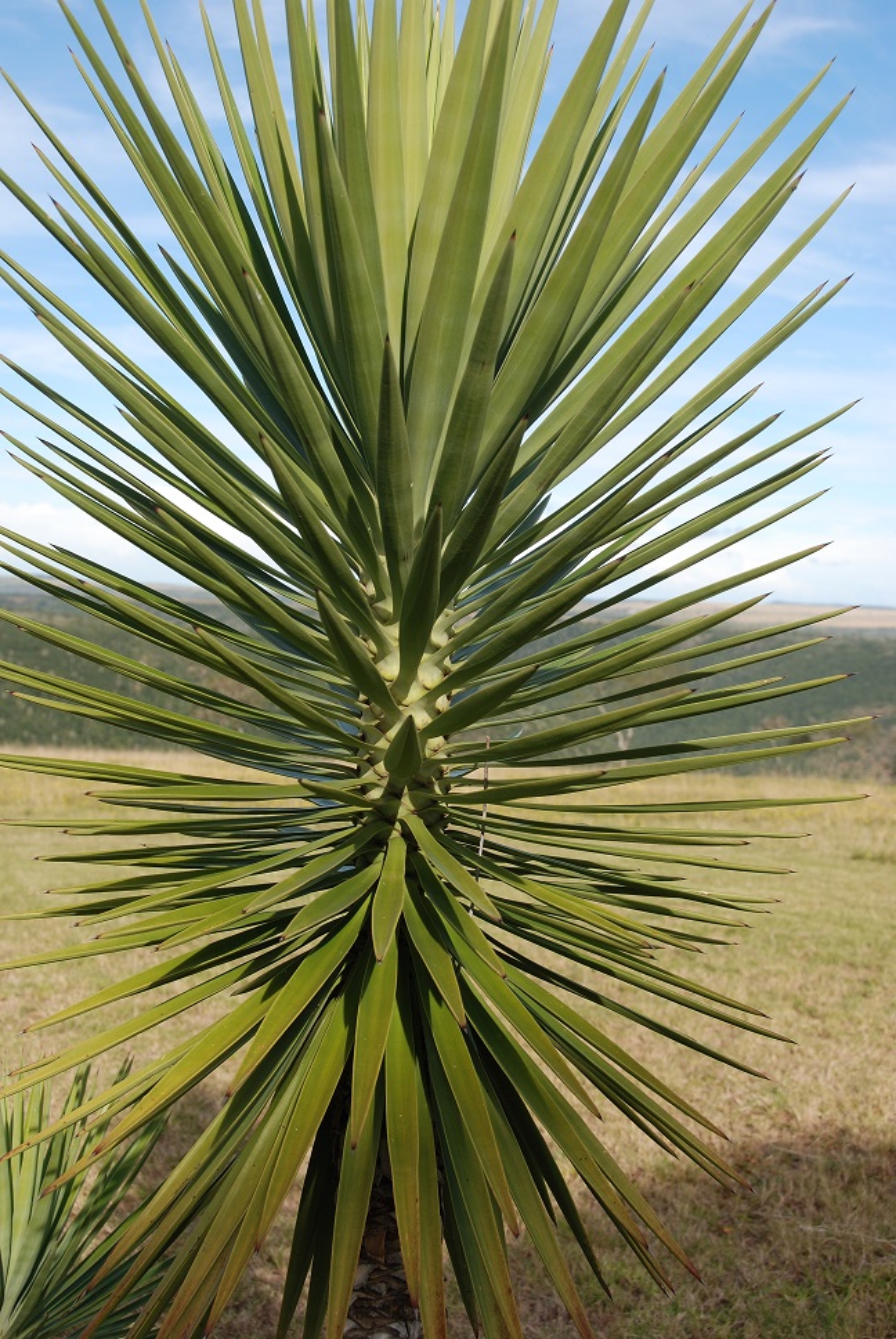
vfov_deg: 41.1
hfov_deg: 28.2
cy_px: 670
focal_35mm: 48
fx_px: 1787
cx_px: 448
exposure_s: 1/160
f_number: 6.3
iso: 100
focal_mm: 32
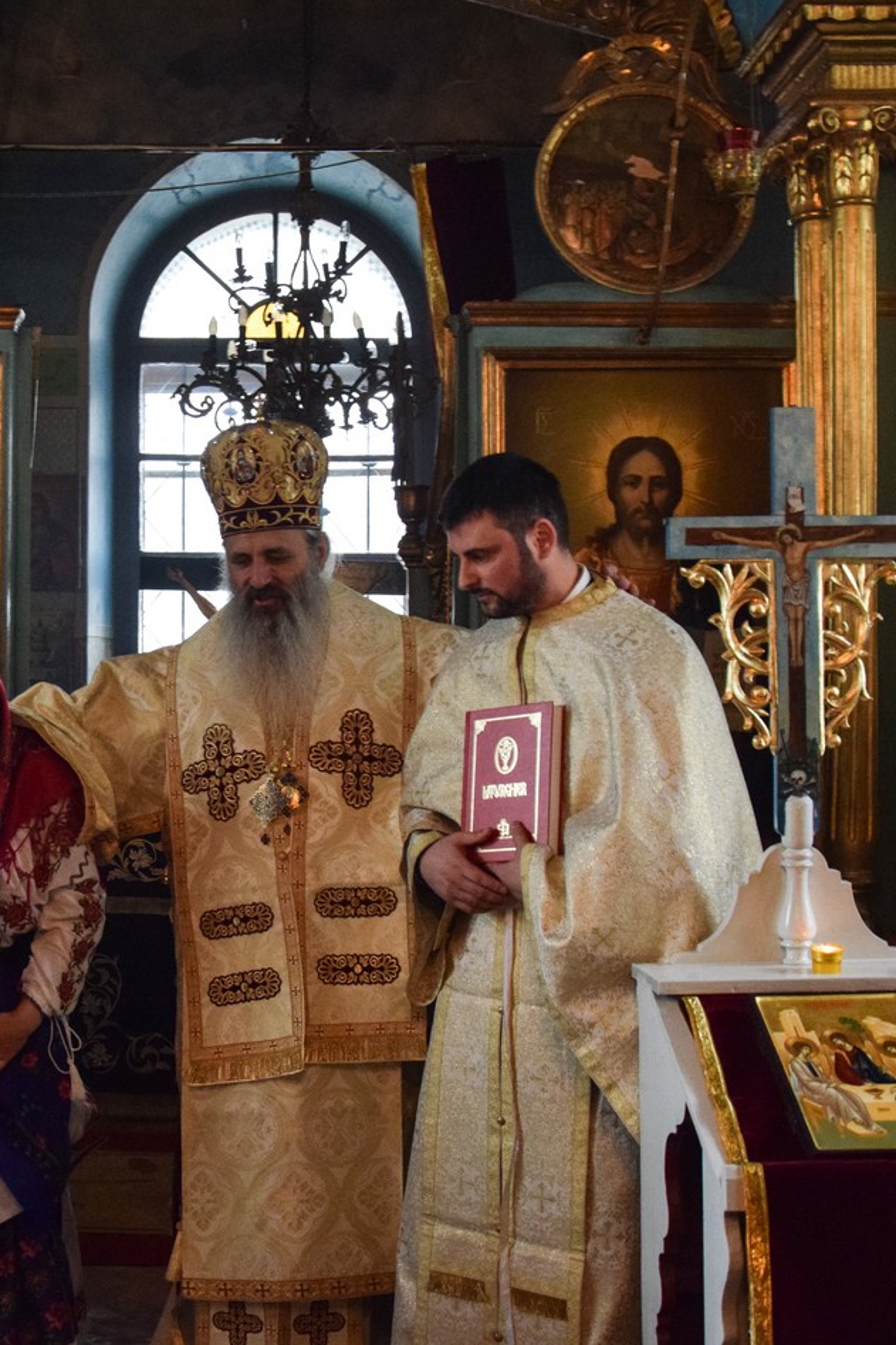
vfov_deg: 41.3
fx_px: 1783
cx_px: 222
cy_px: 675
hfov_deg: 27.8
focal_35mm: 48
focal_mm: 21
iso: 1600
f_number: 3.8
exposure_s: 1/200
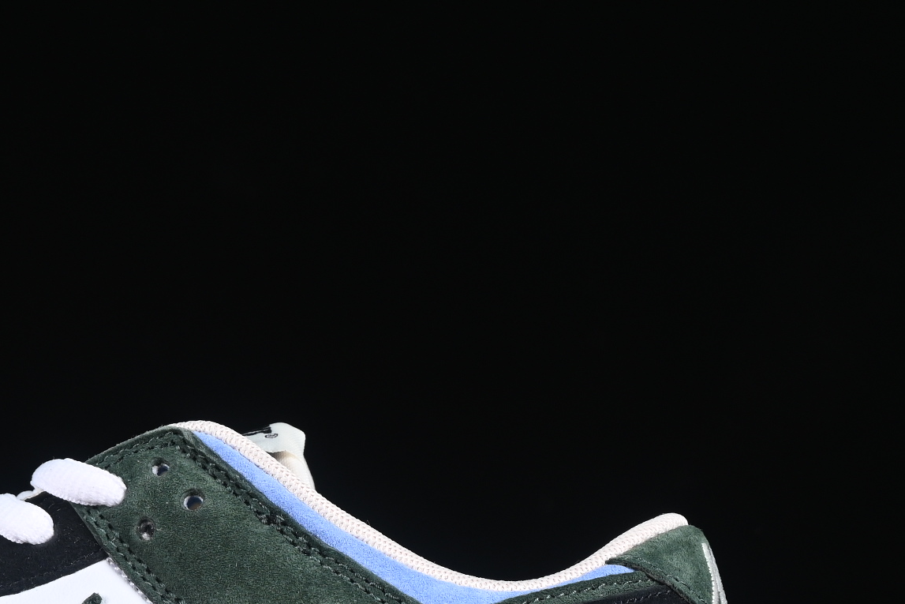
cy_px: 556
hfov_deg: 11.2
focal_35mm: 182
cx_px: 62
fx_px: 4576
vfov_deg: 7.5
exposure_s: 1/60
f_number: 6.3
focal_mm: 50
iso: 160
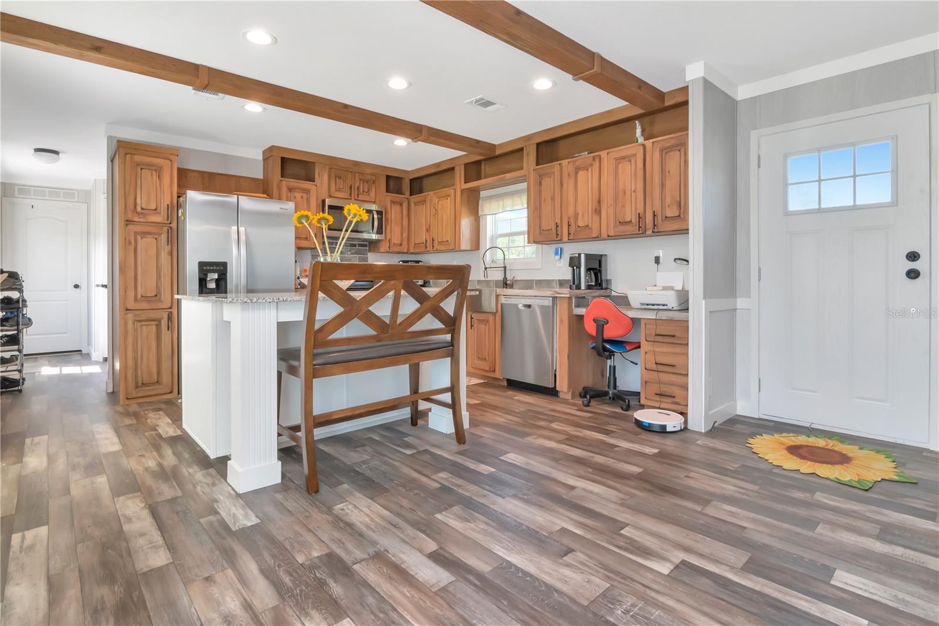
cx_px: 470
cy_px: 313
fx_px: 430
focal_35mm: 16
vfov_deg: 72.0
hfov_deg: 95.0
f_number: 11
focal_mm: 11
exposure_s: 1/15
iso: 640
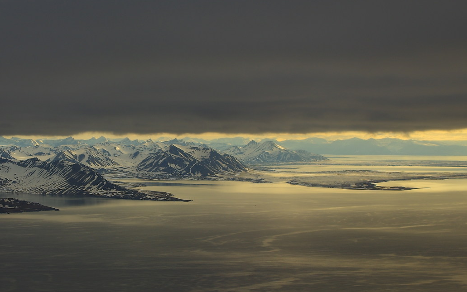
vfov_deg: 12.0
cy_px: 117
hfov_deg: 19.0
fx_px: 1388
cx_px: 122
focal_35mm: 109
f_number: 5.6
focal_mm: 31
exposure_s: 1/160
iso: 100
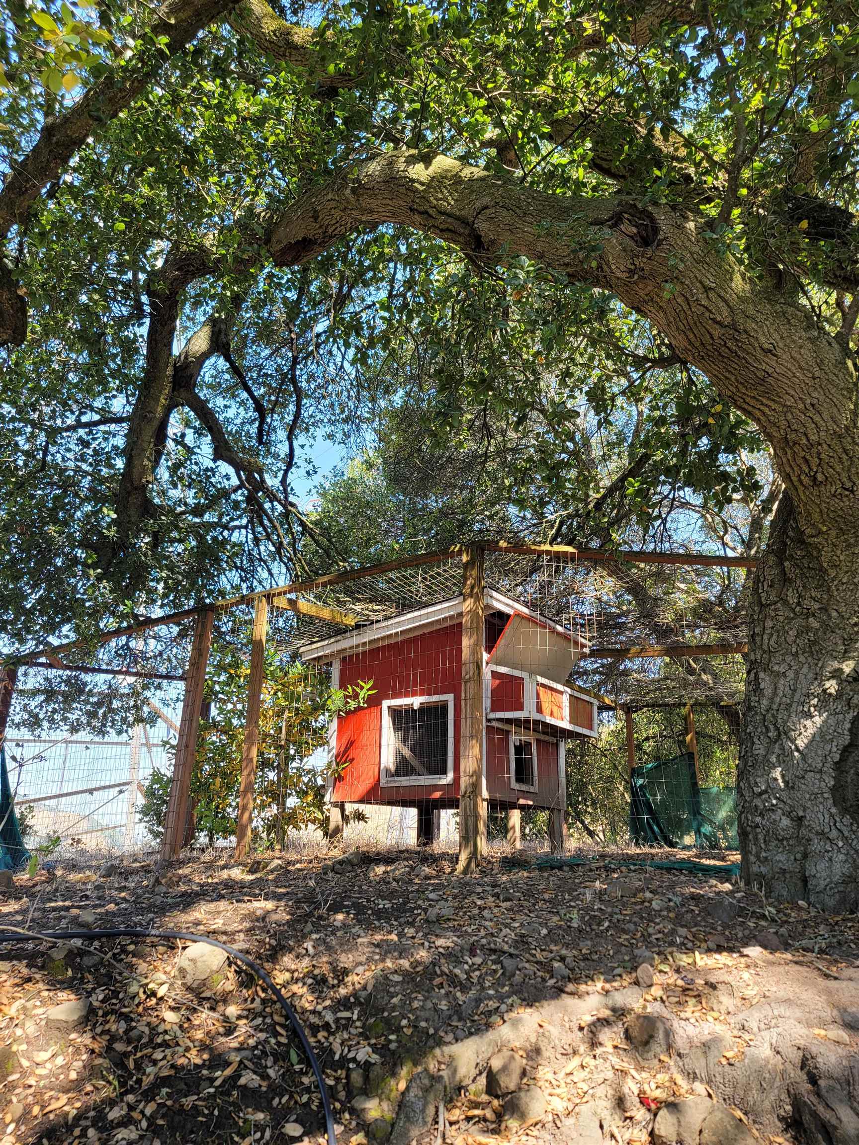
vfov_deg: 69.4
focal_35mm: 25
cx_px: 430
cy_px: 572
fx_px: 827
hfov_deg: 54.9
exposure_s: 1/120
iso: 32
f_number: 1.8
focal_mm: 7
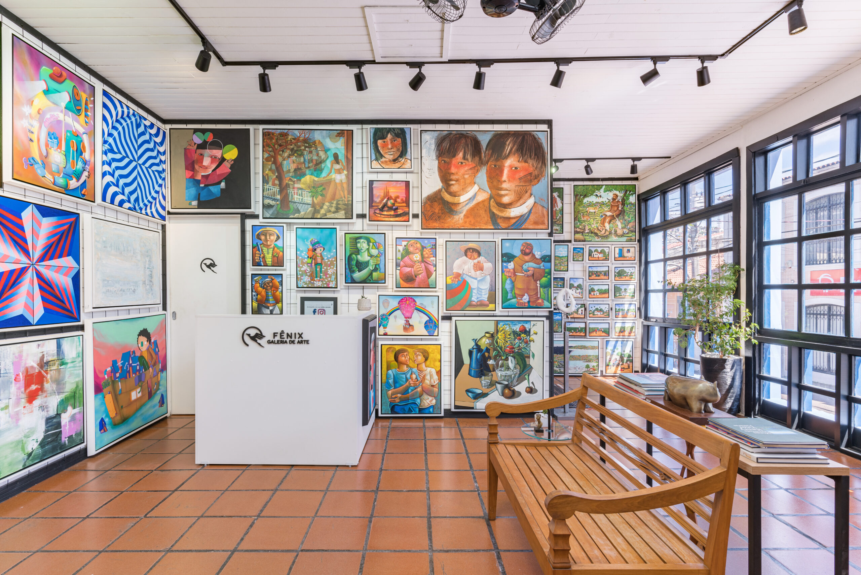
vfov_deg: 67.4
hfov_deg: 90.0
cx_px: 430
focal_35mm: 18
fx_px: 431
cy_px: 288
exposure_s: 1/60
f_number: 10
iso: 100
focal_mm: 18
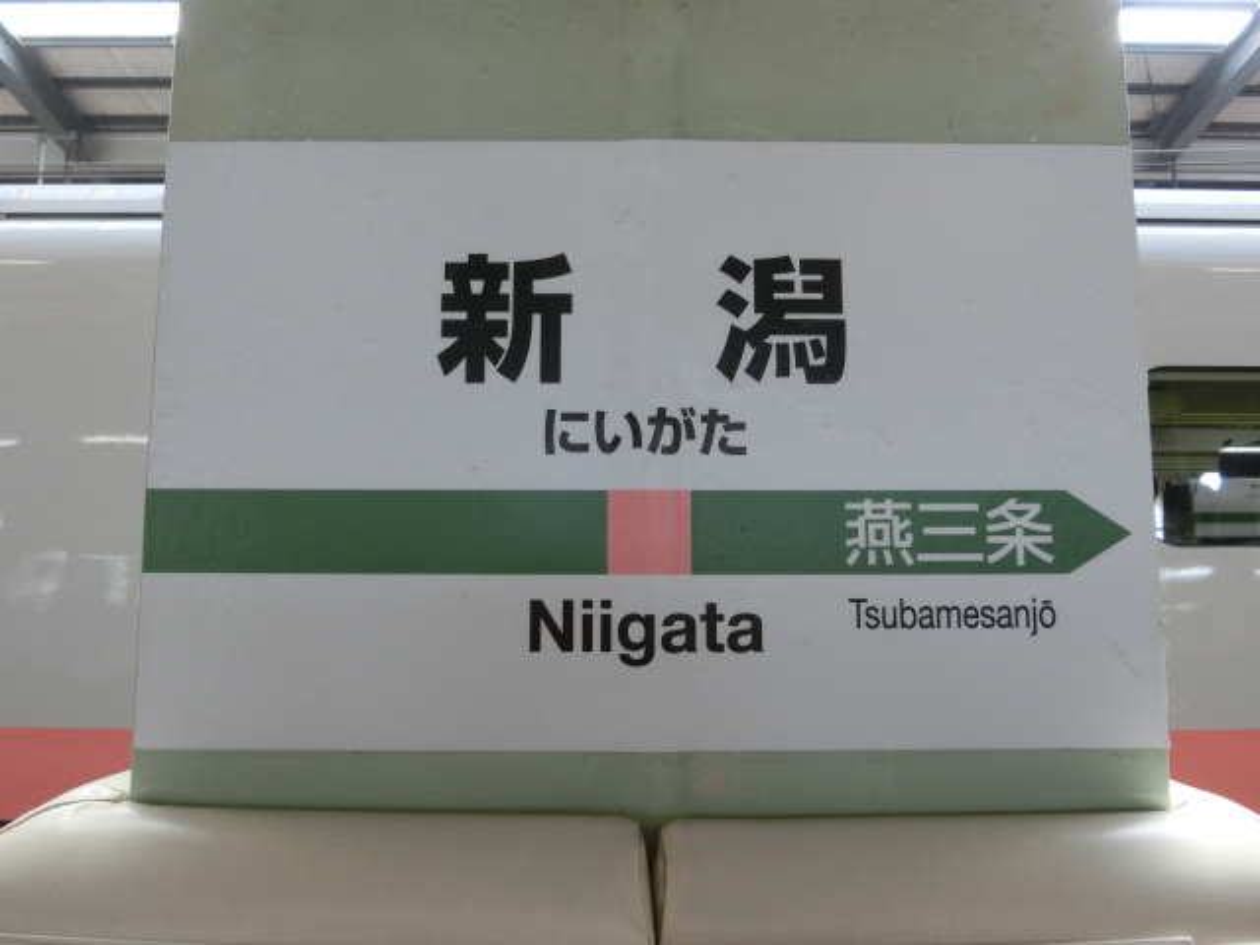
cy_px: 472
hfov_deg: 69.4
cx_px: 630
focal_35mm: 25
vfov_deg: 54.9
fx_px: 910
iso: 200
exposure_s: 1/125
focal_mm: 4.5
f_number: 3.5
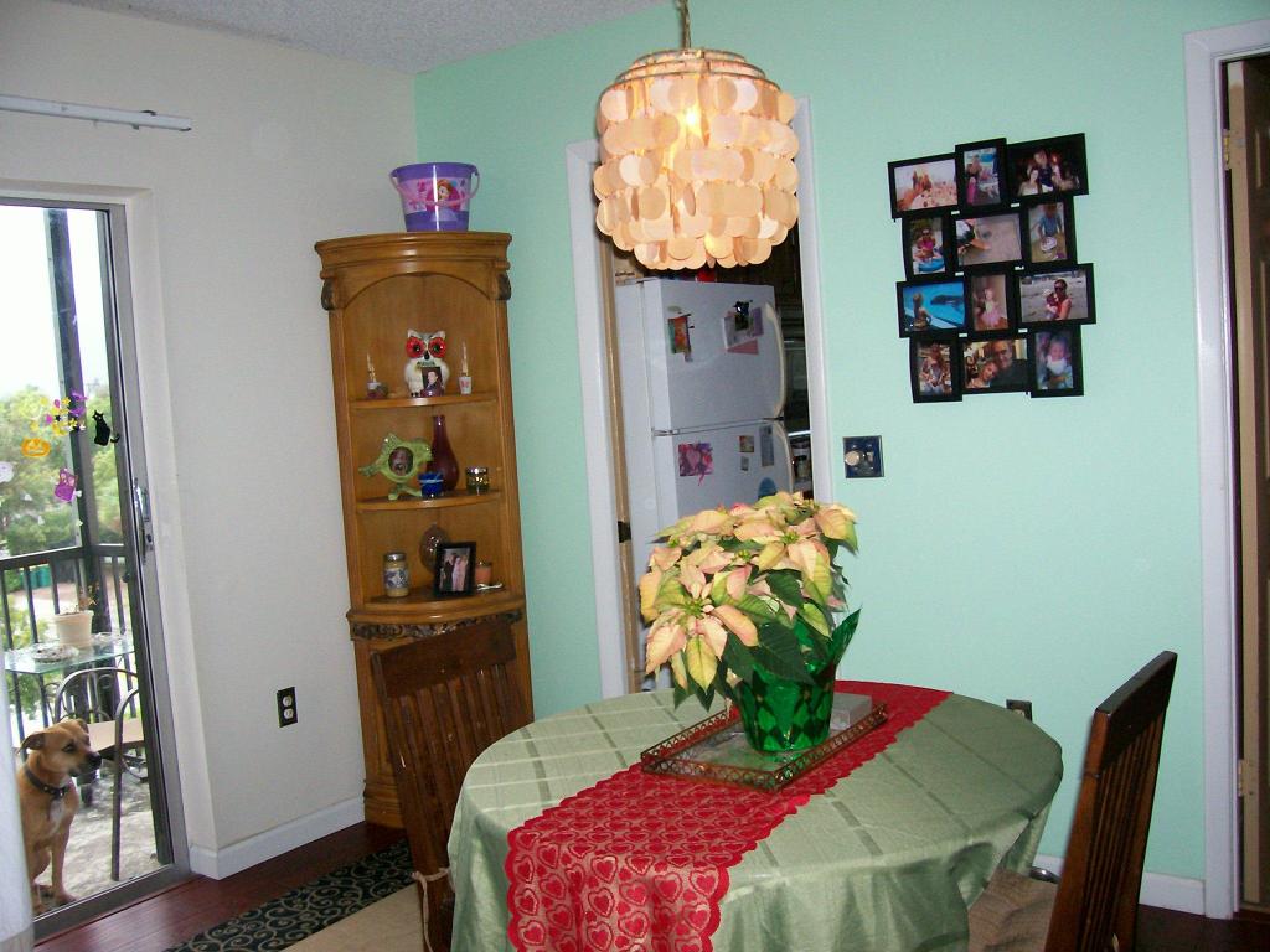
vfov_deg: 41.8
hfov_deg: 54.0
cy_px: 476
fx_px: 1247
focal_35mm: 34
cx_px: 635
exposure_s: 1/112
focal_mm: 5.6
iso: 140
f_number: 2.7
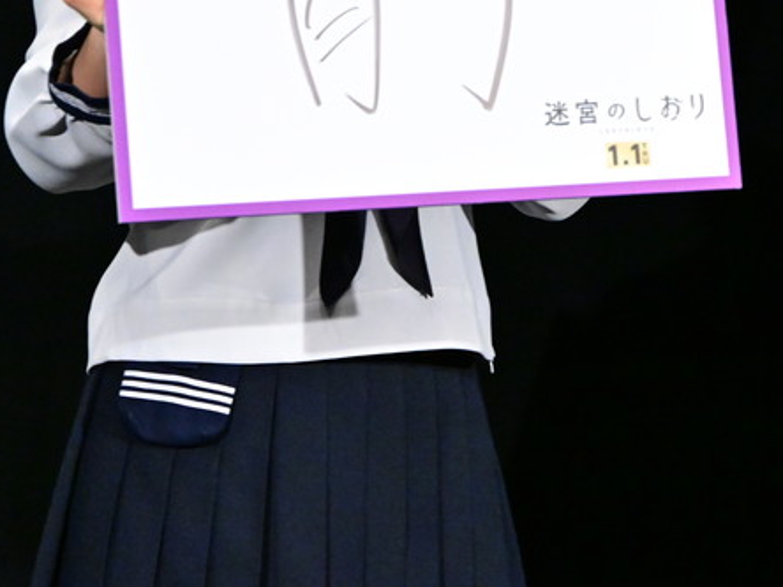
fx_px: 4999
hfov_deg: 9.0
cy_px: 6
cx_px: 411
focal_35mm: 221
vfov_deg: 6.7
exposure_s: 1/200
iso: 8000
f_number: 6.3
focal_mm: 102
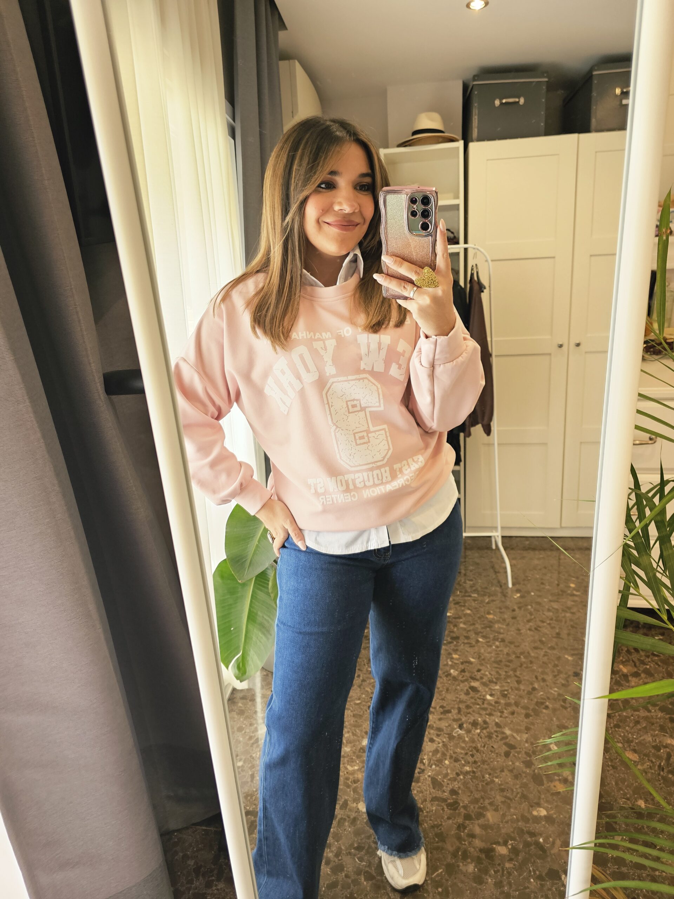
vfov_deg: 73.9
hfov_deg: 58.9
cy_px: 450
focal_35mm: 23
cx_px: 337
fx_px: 597
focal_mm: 6.3
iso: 200
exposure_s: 1/142
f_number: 1.7
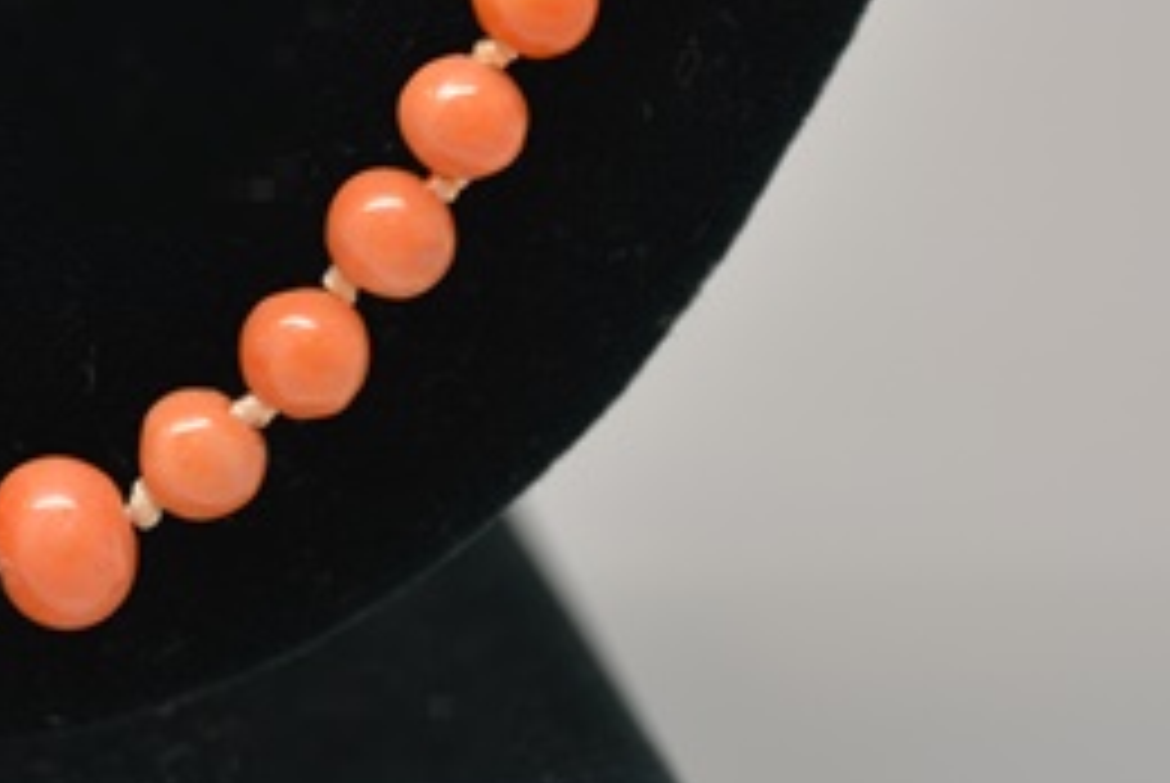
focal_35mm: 159
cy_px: 58
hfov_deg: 12.8
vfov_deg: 8.6
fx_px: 5173
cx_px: 112
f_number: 5.6
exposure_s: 1/15
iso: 200
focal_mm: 46
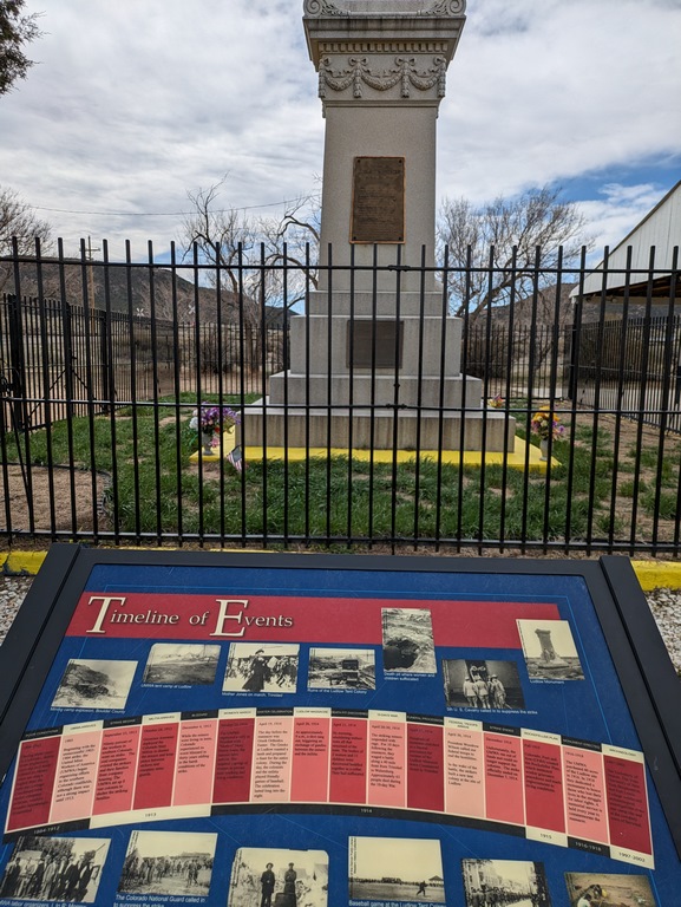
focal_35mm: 25
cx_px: 340
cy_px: 454
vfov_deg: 69.4
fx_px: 655
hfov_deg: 54.9
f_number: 1.89
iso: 46
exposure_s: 1/3086
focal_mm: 5.43
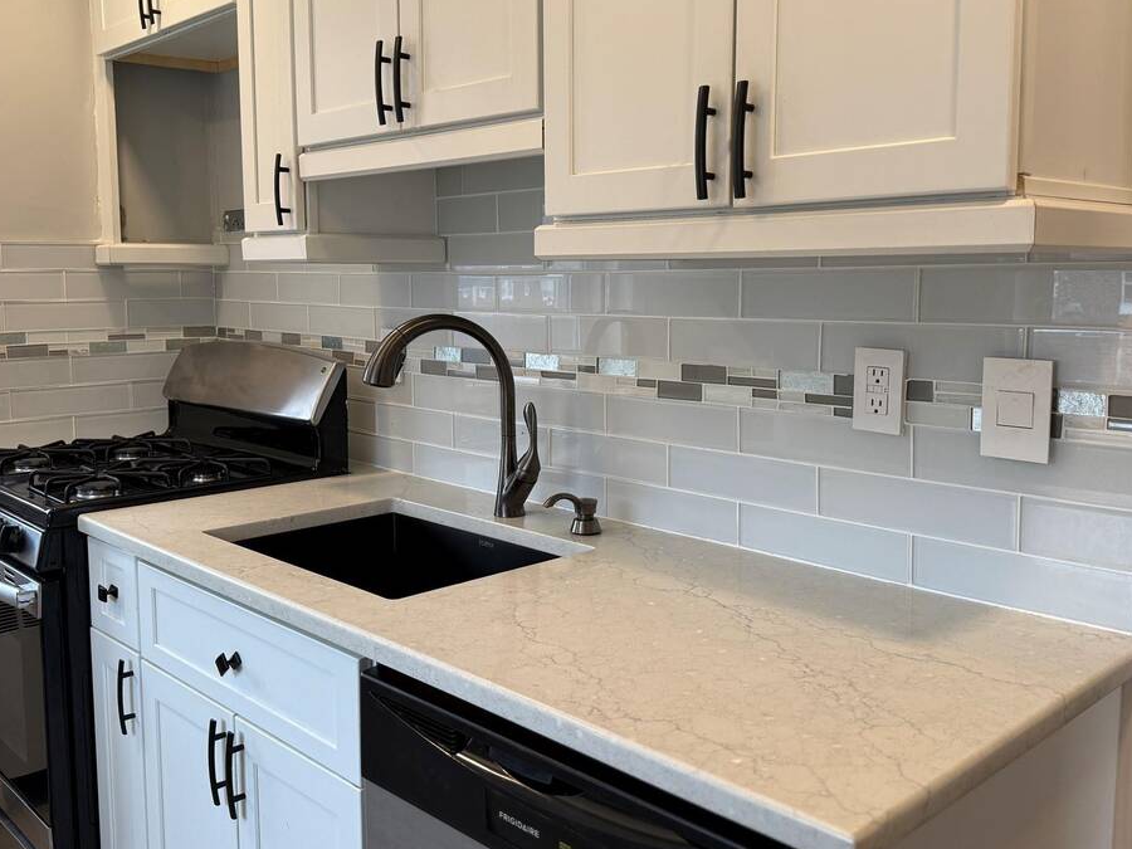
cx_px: 582
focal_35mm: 32
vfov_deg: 44.1
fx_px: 1046
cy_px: 379
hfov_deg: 56.8
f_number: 1.78
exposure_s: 1/120
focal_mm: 6.76
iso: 125
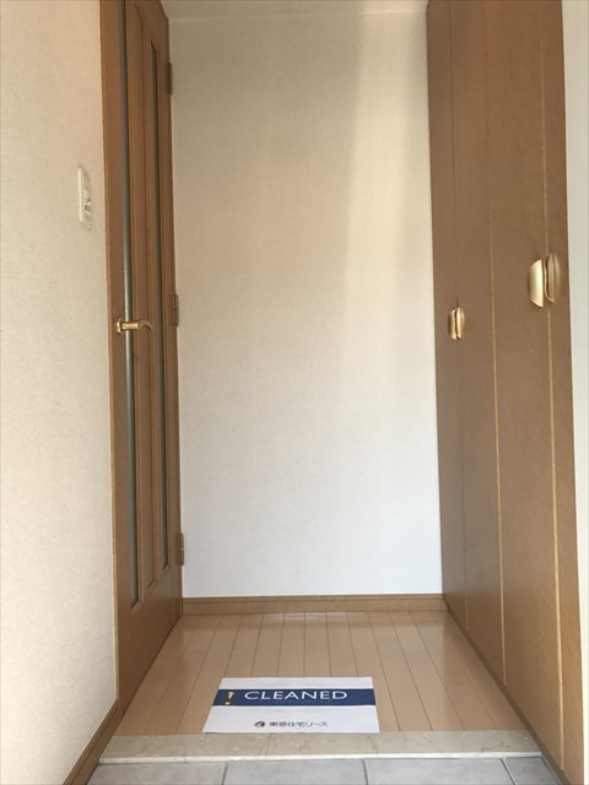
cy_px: 392
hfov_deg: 49.7
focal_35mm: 28
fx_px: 635
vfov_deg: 63.4
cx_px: 294
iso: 20
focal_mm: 3.99
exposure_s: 1/225
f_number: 1.8
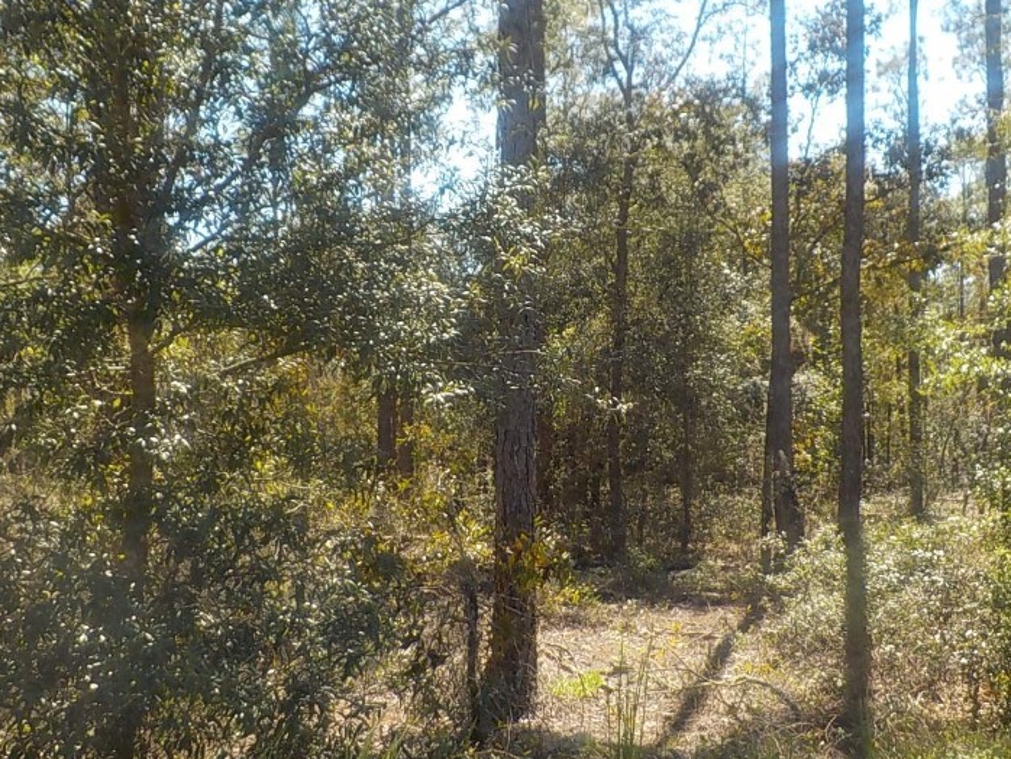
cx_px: 546
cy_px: 314
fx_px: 1286
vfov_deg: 32.8
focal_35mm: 44
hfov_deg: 42.9
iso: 125
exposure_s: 1/400
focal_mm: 4.1
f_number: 3.3
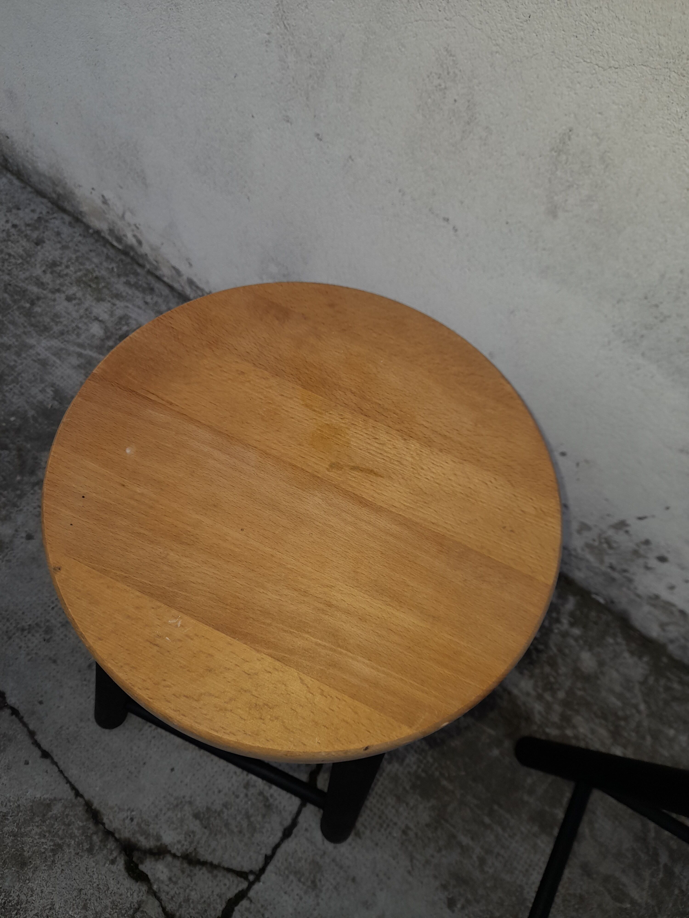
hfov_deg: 54.9
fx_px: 663
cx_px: 344
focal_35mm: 25
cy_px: 459
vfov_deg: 69.4
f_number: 2
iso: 32
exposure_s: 1/50
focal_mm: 4.6
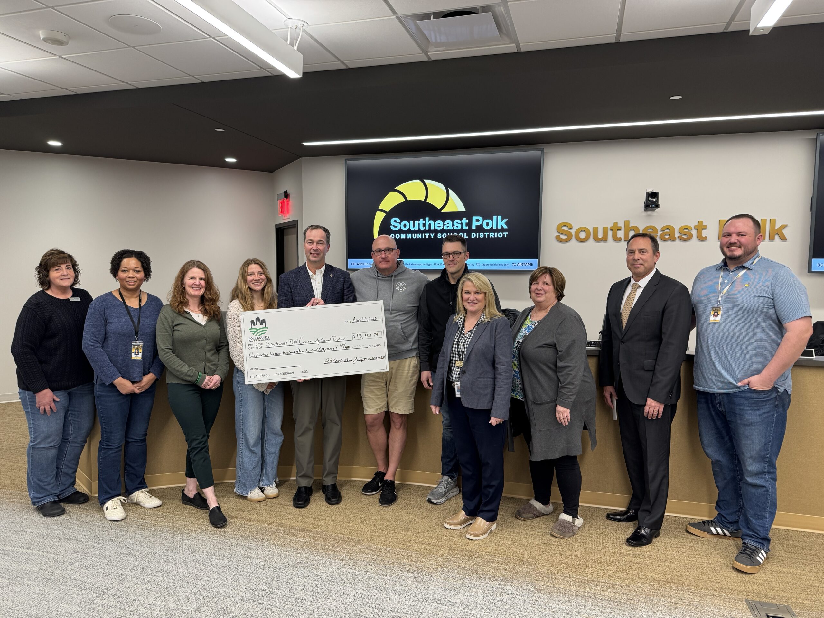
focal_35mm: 24
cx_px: 412
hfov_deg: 71.6
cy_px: 309
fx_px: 571
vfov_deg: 56.8
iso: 200
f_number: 1.78
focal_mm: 6.76
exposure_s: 1/120
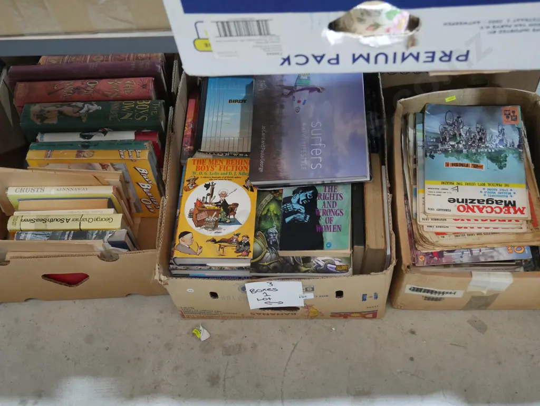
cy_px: 203
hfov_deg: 44.8
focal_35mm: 42
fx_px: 655
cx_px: 270
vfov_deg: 34.4
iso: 2500
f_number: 4.6
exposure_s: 1/60
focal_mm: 21
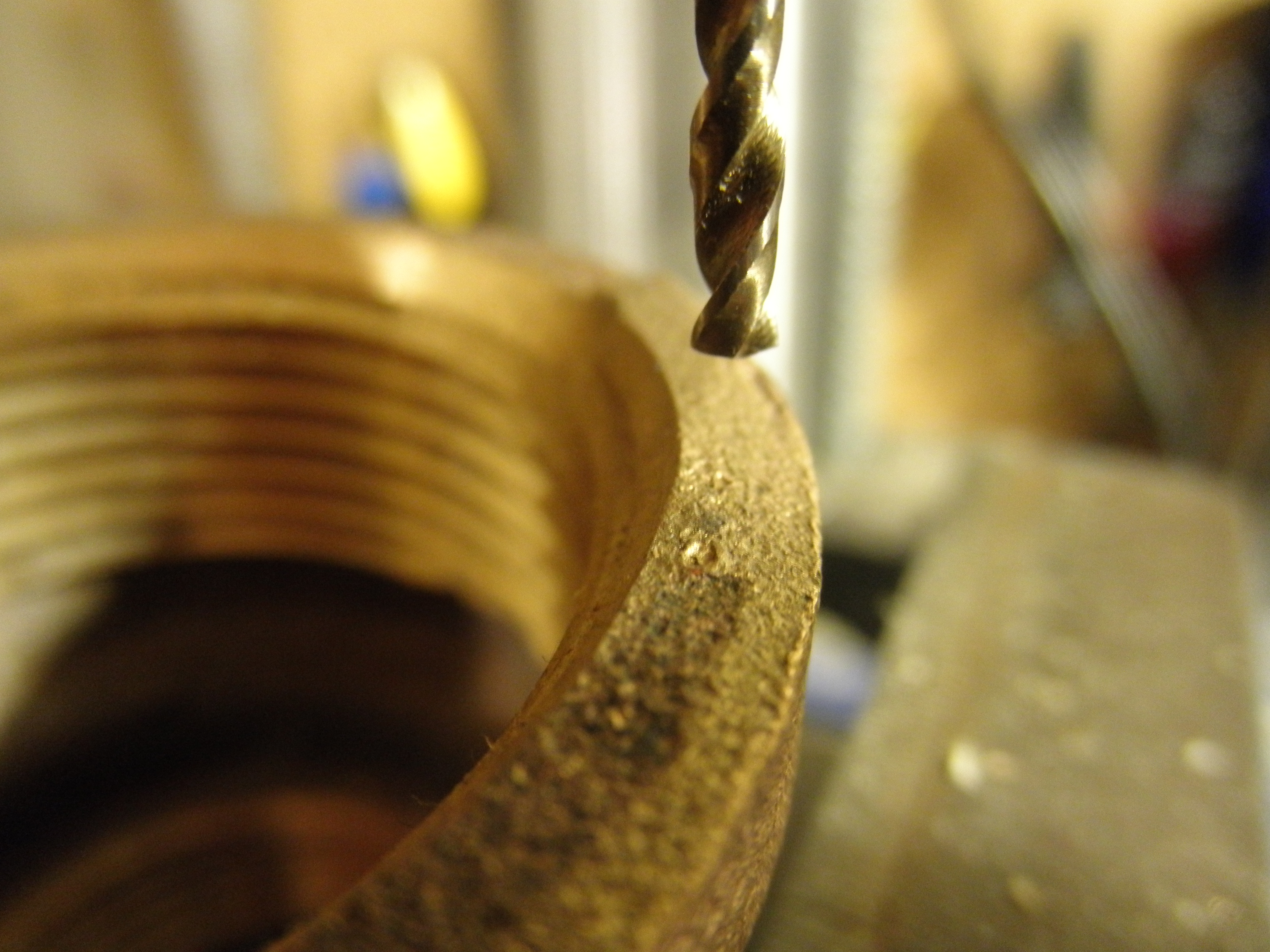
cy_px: 476
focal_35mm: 28
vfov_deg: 49.7
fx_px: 1027
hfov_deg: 63.4
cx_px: 635
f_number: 3
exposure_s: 1/4
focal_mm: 5
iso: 400
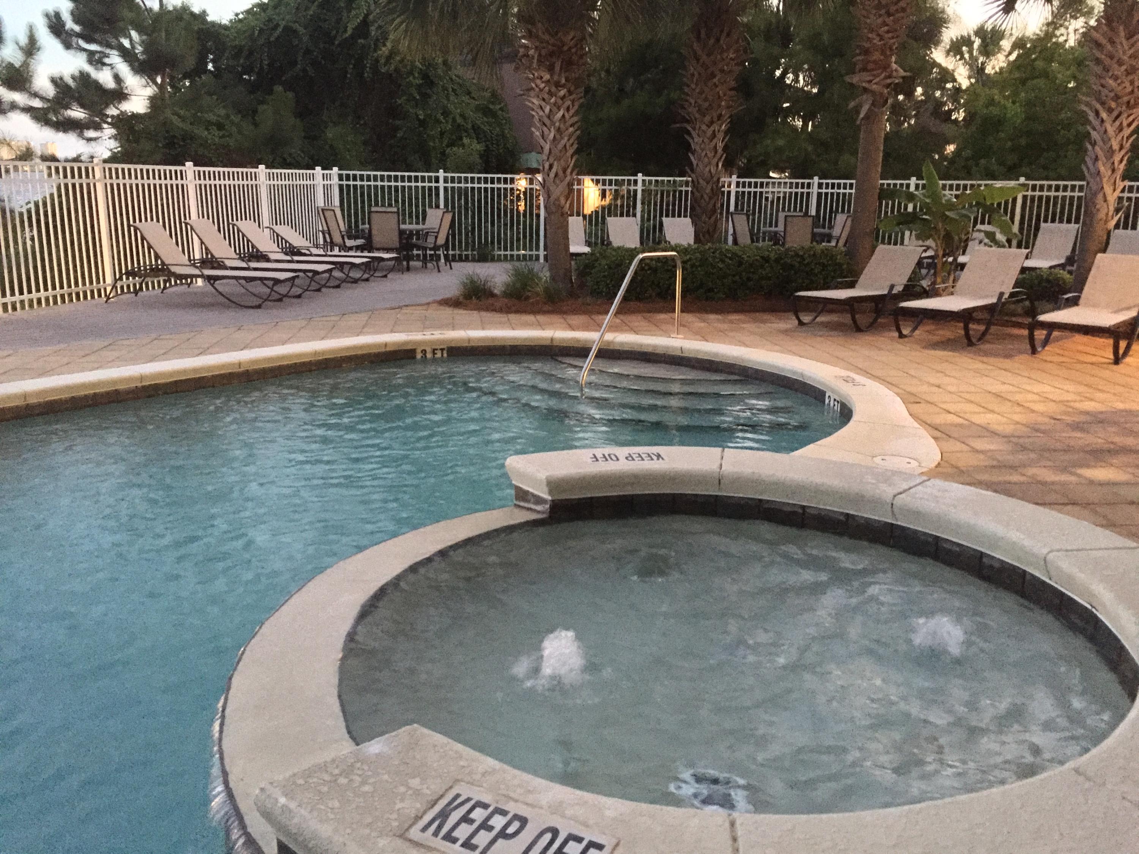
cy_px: 427
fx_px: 954
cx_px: 570
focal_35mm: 29
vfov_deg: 48.2
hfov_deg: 61.7
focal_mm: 4.15
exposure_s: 1/15
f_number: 2.2
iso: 800
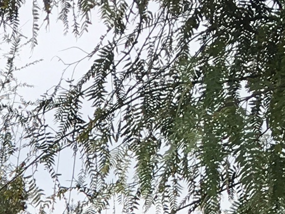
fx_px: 1597
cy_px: 643
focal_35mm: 194
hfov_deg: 9.8
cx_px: -197
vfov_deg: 6.9
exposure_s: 1/1350
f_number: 2.2
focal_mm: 4.15
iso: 25
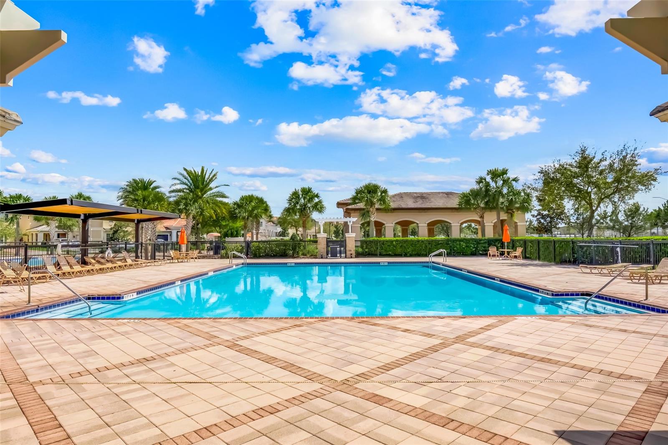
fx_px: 427
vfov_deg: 55.1
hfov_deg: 76.1
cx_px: 334
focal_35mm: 23
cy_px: 222
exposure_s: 1/160
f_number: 9
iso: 250
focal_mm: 15.5
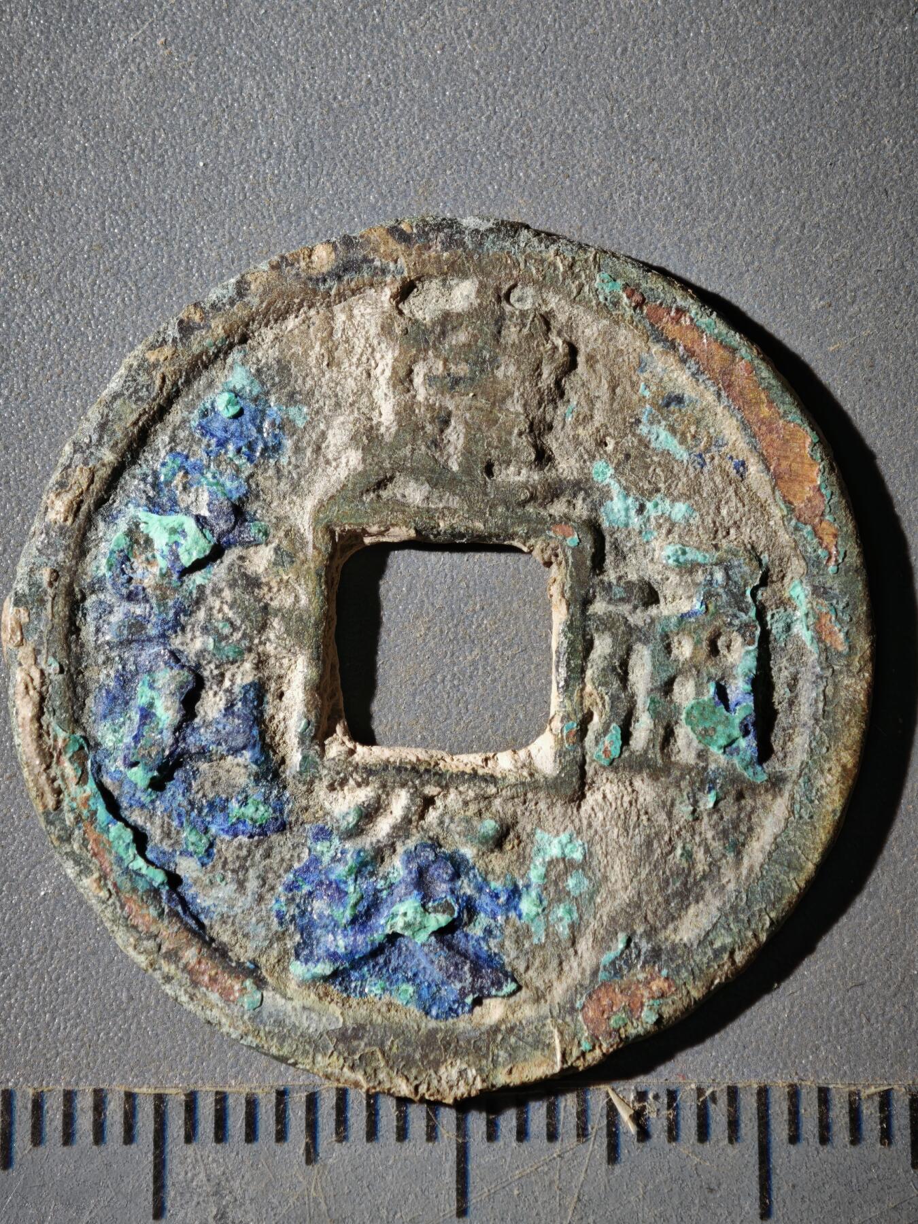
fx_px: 3394
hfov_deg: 15.4
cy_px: 612
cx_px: 459
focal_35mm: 96
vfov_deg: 20.4
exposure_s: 1/100
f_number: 2
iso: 125
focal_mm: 9
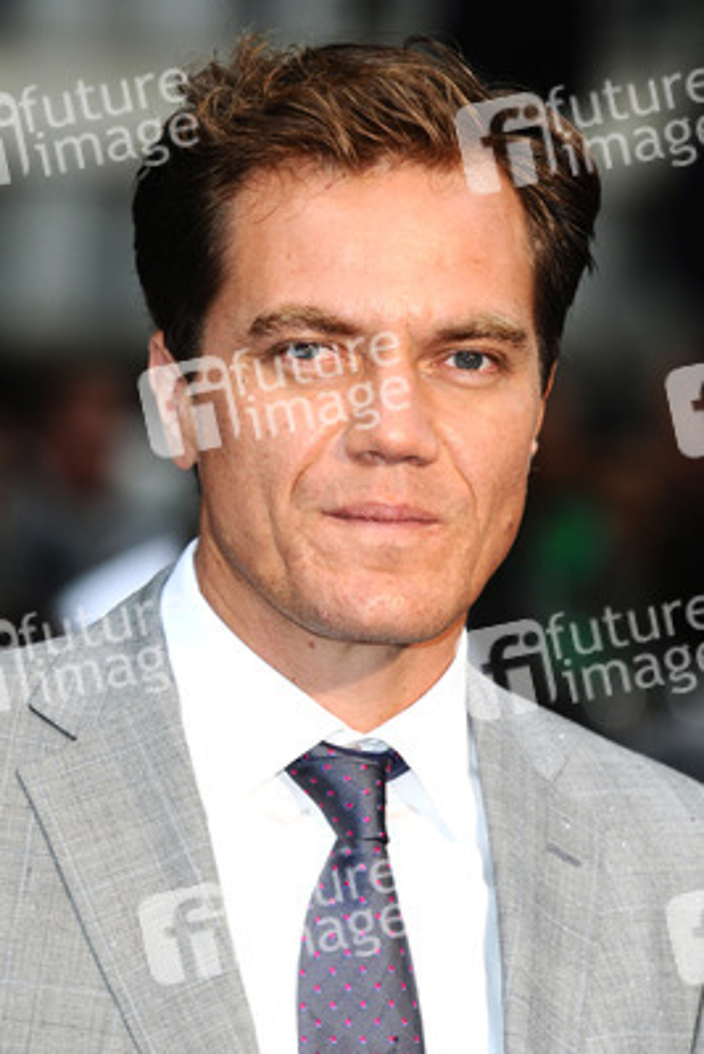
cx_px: 352
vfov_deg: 9.5
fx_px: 6374
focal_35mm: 218
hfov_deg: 6.3
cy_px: 527
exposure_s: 1/160
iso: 320
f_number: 4
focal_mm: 145
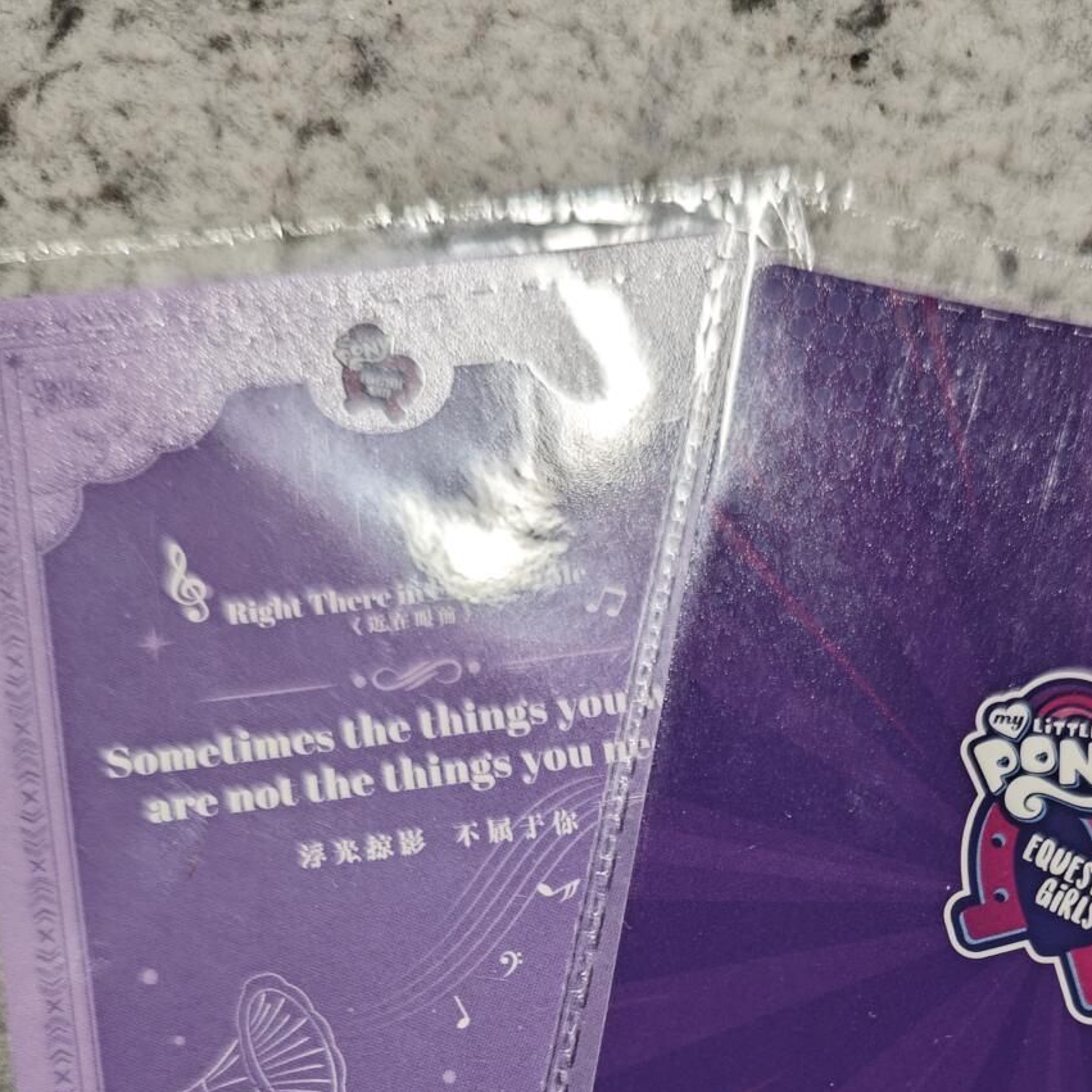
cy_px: 1133
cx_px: 735
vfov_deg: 34.9
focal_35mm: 43
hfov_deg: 38.7
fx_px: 1535
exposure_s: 1/50.2
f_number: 1.6
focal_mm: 6.55
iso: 640
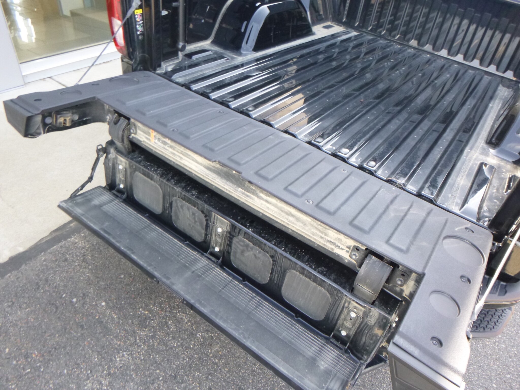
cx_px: 260
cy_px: 195
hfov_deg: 69.4
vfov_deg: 54.9
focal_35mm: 25
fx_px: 376
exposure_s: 1/60
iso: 250
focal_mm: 4.5
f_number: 3.9
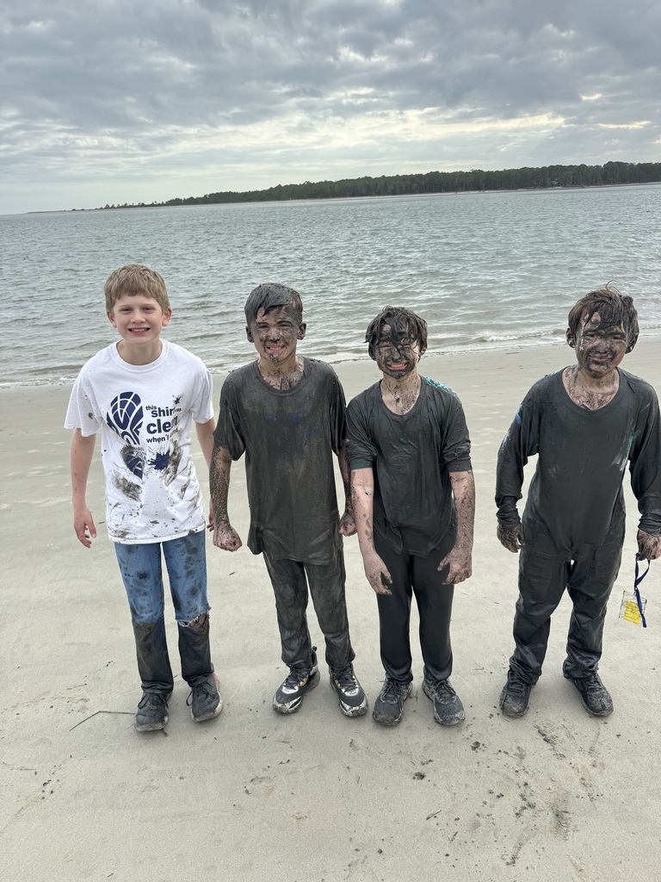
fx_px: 611
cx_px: 330
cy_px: 441
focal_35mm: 24
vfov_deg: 71.6
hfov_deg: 56.8
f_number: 1.78
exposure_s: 1/1395
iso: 80
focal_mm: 6.76
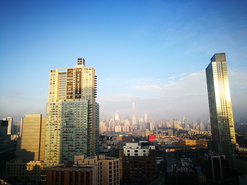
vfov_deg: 51.4
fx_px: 193
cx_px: 124
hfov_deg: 65.3
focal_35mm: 27
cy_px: 92
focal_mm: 4.5
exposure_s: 1/370
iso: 50
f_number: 2.2
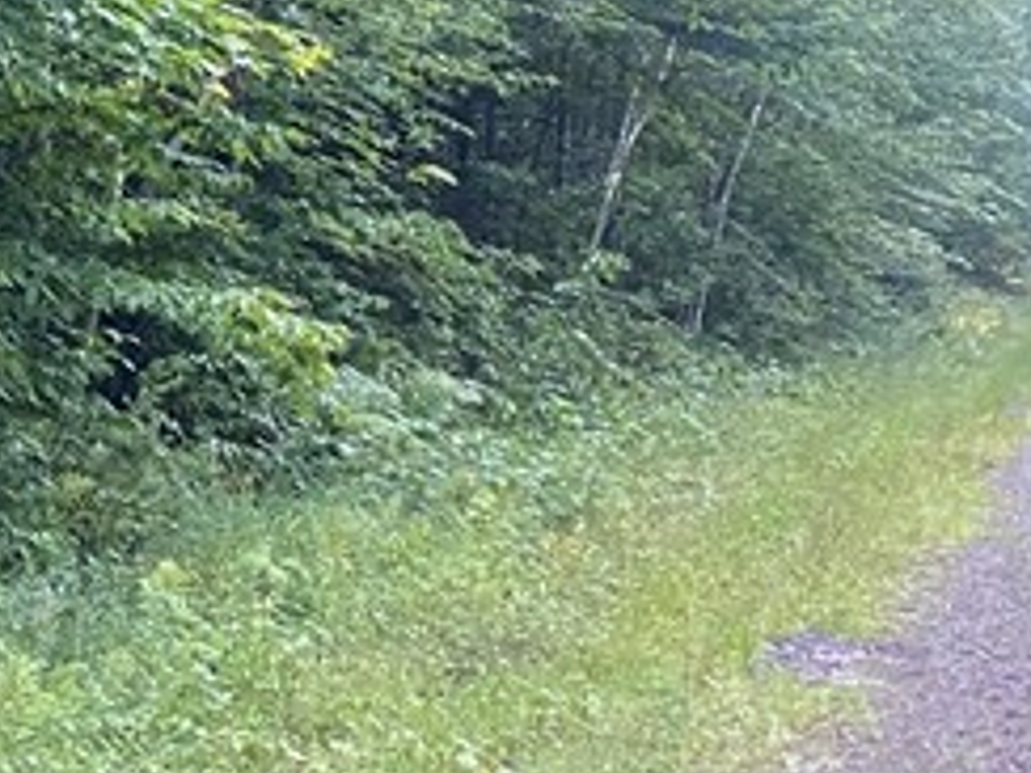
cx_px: -520
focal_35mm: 109
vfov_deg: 13.1
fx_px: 3246
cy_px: -258
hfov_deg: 16.4
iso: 320
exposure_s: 1/60
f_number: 1.8
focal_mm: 4.25
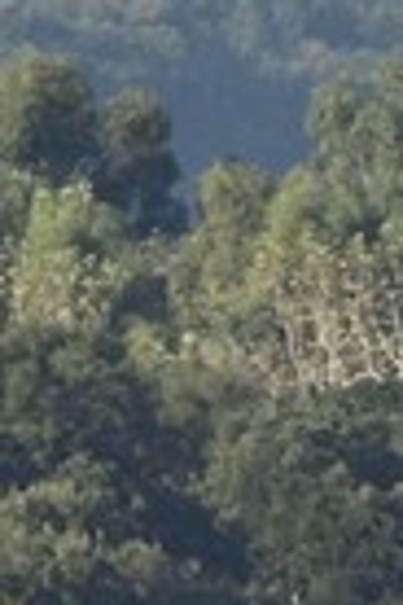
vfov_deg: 0.6
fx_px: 54686
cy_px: -101
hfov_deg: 0.4
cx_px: 2383
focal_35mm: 3257
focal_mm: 280
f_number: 9
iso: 400
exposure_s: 1/500
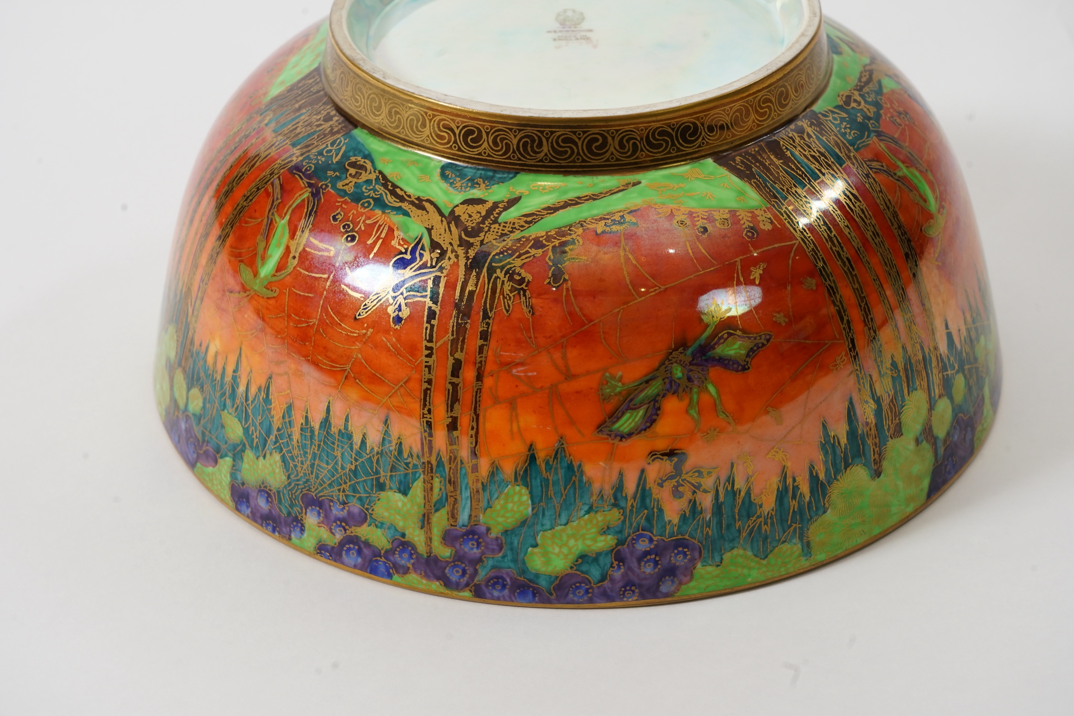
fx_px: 2357
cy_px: 358
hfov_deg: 25.7
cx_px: 537
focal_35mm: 79
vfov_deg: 17.3
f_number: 13
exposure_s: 1/125
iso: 1250
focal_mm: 79
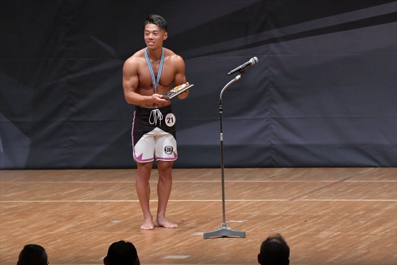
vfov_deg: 4.8
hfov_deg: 7.2
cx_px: 198
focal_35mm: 285
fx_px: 3141
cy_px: 132
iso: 6400
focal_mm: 190
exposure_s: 1/400
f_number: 5.6
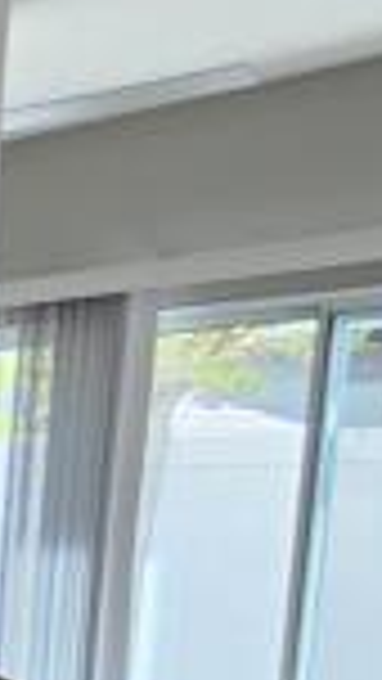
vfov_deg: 32.7
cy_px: 644
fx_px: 1080
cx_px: -1029
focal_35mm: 60
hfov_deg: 9.0
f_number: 2.2
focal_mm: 2.2
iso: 160
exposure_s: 1/60
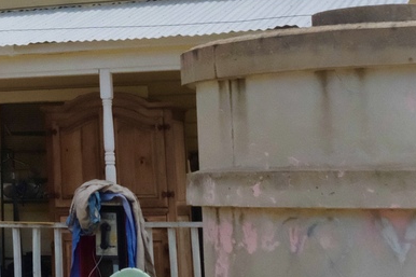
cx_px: -165
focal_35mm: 105
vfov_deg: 12.8
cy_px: -32
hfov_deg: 17.9
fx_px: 1213
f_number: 11
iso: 4000
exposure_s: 1/3800
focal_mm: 16.5
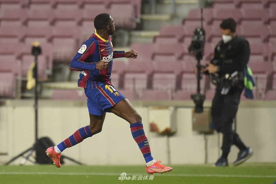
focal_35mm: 400
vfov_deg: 3.4
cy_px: 92
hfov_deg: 5.2
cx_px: 138
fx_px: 3066
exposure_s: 1/1250
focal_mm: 400
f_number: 3.2
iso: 2500
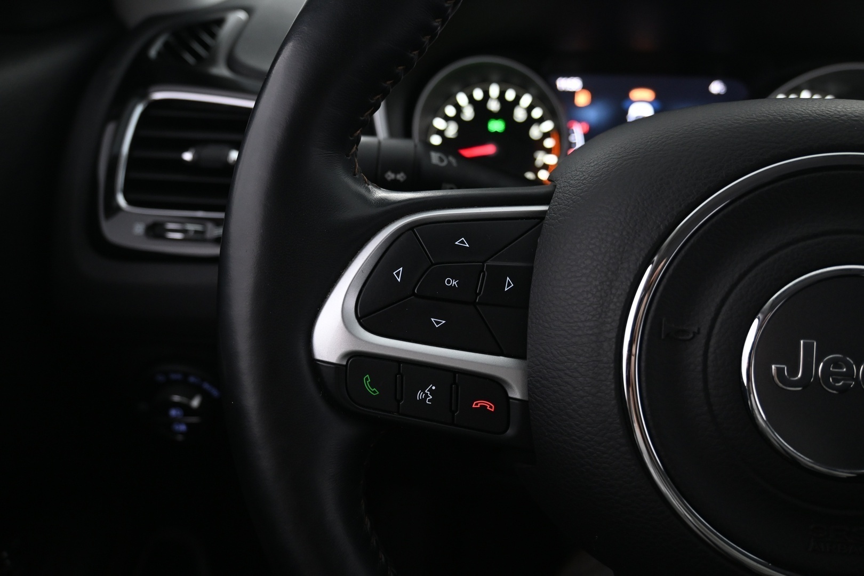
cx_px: 432
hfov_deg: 61.9
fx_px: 720
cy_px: 288
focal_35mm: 30
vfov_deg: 43.6
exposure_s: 1/30
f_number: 3.8
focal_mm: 20
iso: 1000
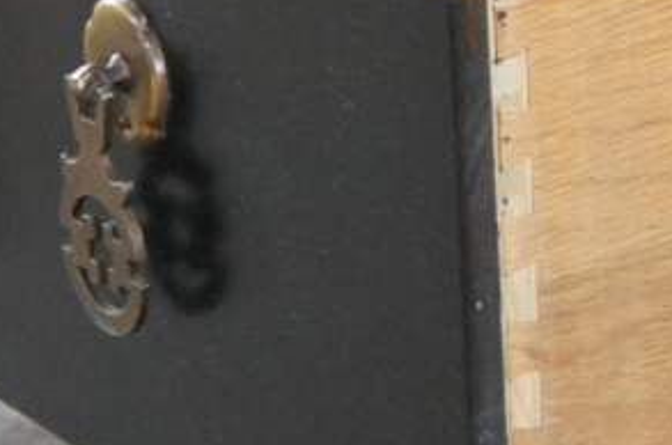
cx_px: -34
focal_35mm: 338
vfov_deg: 4.0
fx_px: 6303
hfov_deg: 6.1
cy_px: -632
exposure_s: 1/40
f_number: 4.5
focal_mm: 33
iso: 1600
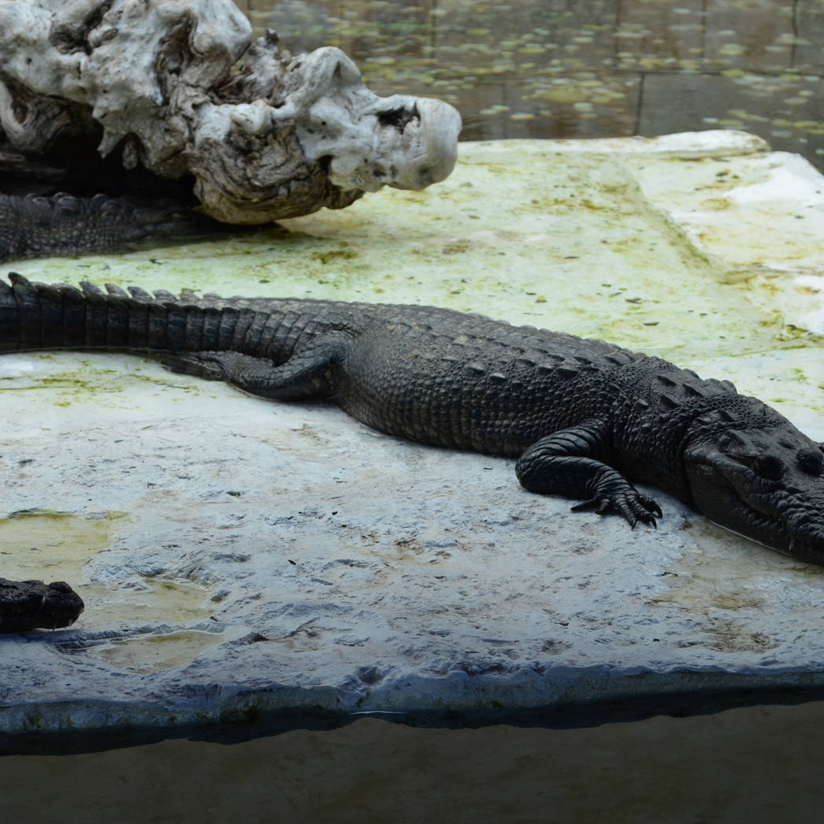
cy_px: 410
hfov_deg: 16.3
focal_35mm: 107
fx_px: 2872
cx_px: 352
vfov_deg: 16.3
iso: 320
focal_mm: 55
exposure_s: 1/200
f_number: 7.1
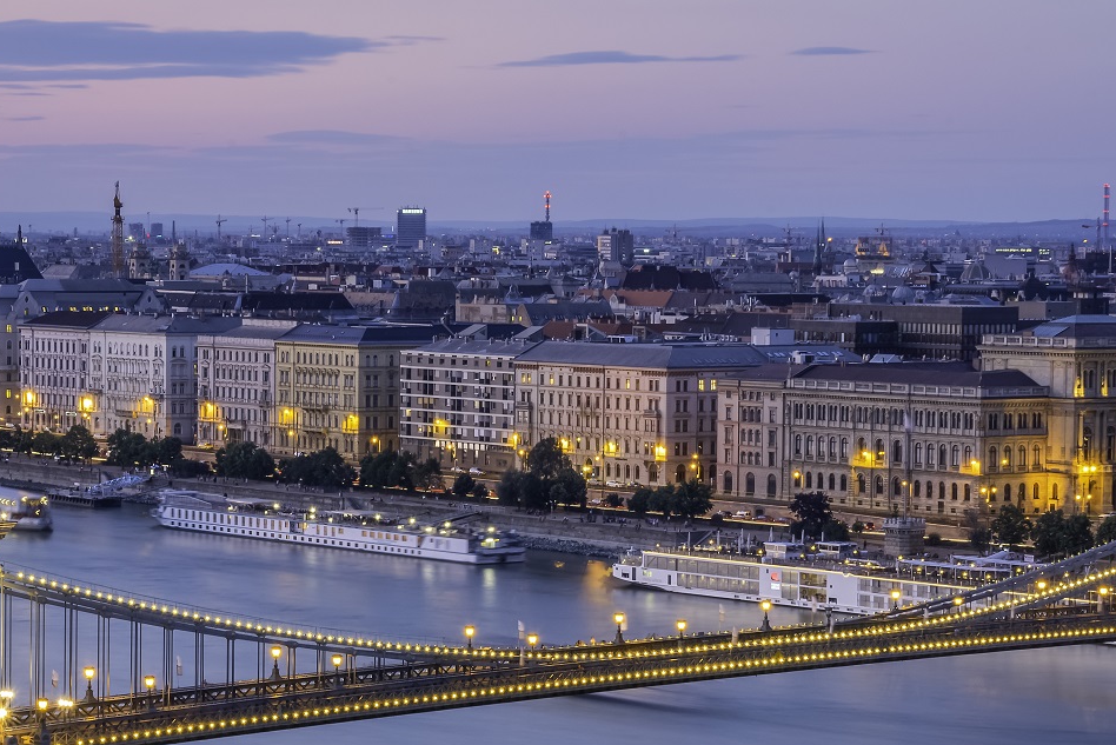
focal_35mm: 116
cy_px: 456
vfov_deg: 11.8
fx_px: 3597
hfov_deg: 17.6
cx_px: 446
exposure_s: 20
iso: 50
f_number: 18
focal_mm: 55
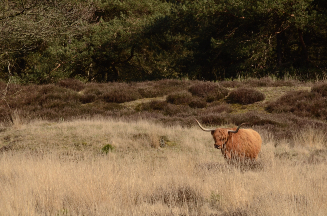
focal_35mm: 450
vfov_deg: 3.0
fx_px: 4079
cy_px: 108
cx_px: 164
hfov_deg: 4.6
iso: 320
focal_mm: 300
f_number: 29
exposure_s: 1/50
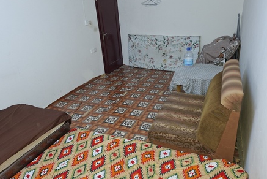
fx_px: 186
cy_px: 86
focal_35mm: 25
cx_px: 138
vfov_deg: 51.3
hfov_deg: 71.4
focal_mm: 5.54
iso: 500
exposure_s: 1/25
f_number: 1.8
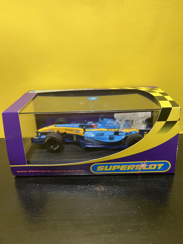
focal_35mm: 26
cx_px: 92
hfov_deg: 53.1
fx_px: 183
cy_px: 122
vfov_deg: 67.3
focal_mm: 5.1
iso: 80
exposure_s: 1/50
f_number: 1.6
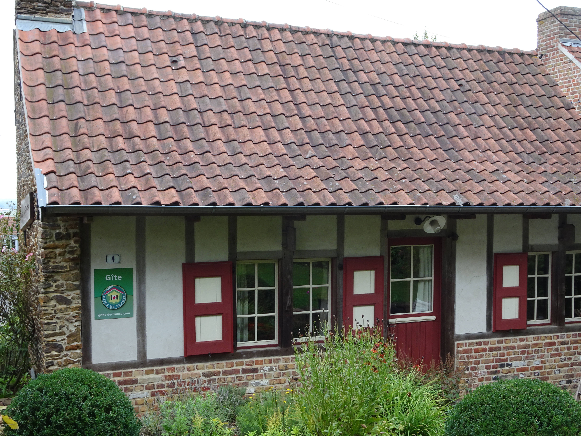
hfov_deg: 49.0
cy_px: 218
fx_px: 638
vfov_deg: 37.7
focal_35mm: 38
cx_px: 290
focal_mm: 6.56
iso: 80
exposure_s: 1/50
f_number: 4
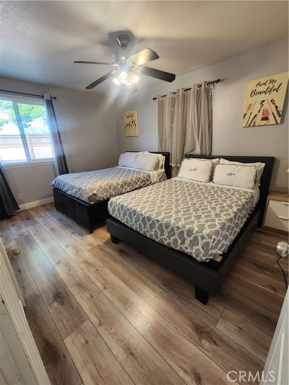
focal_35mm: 13
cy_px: 192
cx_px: 144
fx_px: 145
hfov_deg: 89.9
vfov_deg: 106.2
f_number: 2.2
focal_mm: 2.2
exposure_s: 1/60
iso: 250
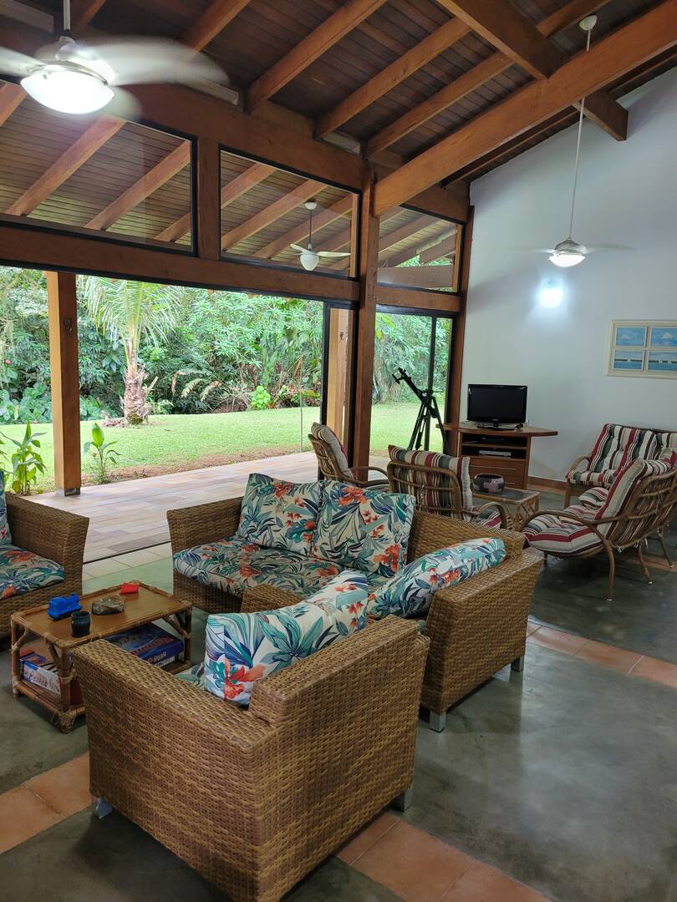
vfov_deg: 67.3
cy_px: 451
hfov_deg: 53.1
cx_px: 338
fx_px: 678
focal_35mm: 26
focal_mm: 5.4
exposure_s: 1/60
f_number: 1.8
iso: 200
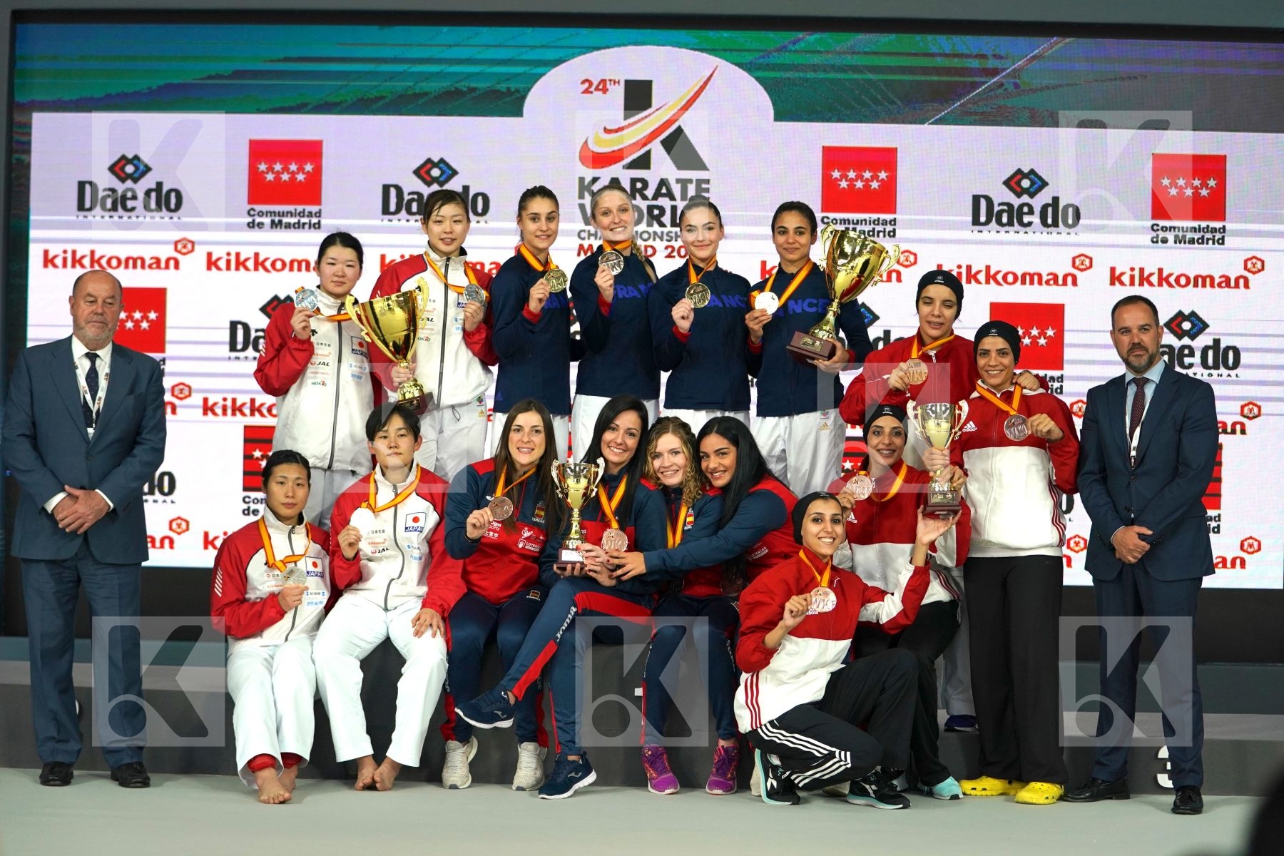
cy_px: 428
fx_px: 2782
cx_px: 642
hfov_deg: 26.0
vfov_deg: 17.5
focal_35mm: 78
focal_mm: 78
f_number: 2.8
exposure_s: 1/250
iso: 800
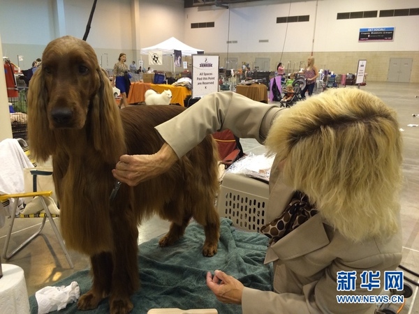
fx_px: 363
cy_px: 157
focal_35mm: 30
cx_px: 210
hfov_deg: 60.0
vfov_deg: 46.8
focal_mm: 4.12
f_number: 2.2
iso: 160
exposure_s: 1/30
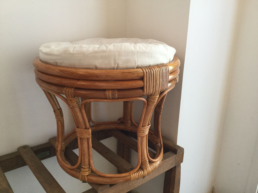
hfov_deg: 58.4
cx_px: 129
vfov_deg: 45.4
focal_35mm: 31
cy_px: 96
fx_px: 231
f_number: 2.4
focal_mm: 3.3
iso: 100
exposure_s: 1/33
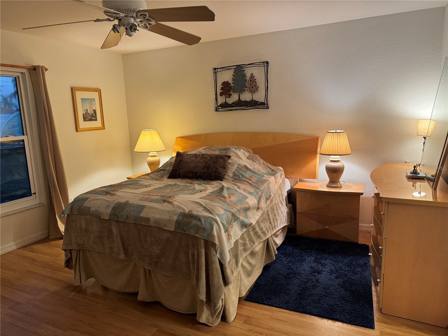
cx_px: 224
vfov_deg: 56.8
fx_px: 311
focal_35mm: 24
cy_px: 168
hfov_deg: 71.6
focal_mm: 6.76
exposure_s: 1/60
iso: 250
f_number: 1.78
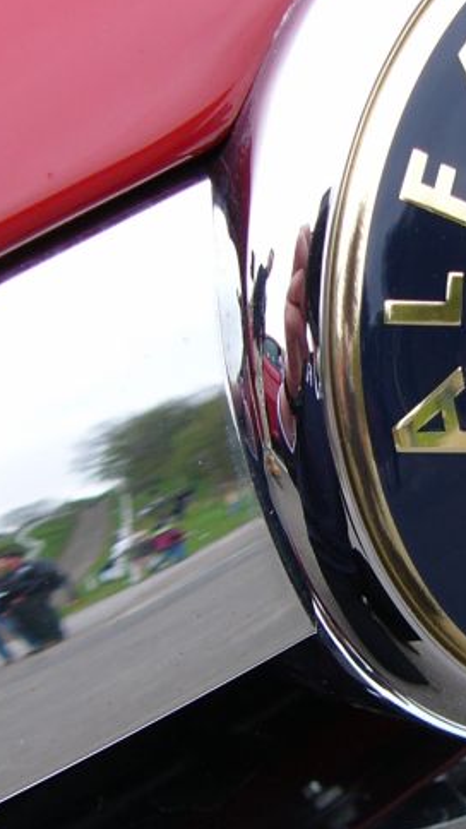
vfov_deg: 26.2
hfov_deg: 14.7
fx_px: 1781
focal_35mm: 81
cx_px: 425
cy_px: 404
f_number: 3.7
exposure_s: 1/100
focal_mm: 6
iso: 50
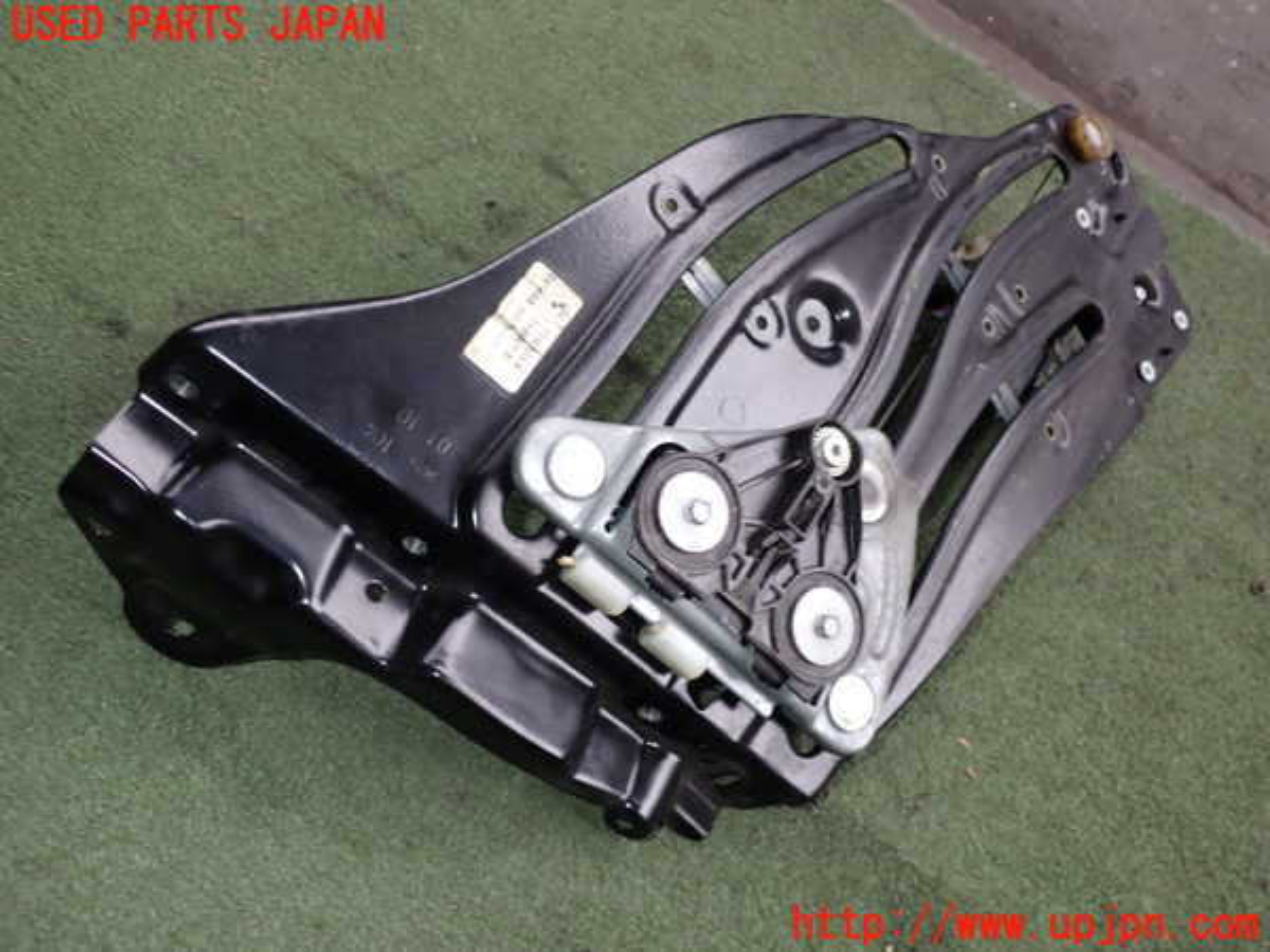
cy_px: 476
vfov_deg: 46.8
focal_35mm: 30
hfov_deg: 60.0
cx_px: 635
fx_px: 1101
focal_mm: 5.4
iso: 100
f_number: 6.3
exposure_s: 1/30
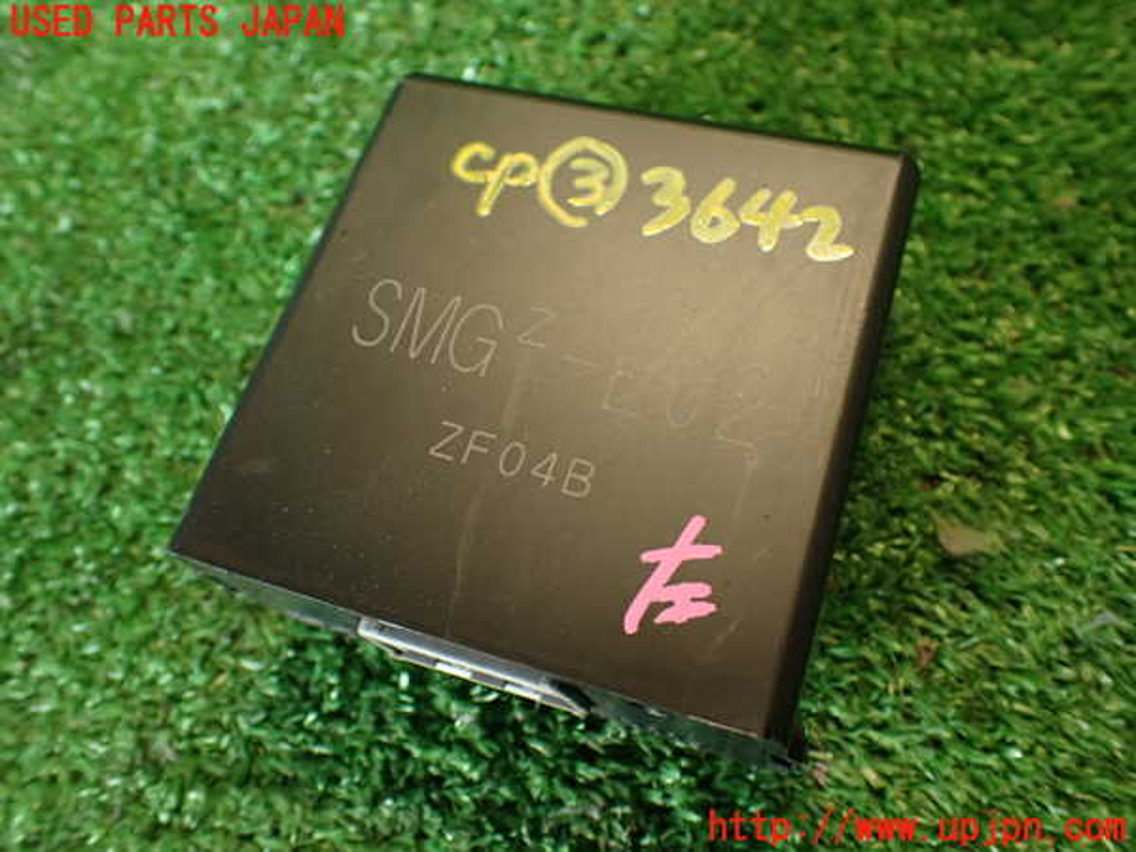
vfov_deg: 44.2
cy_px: 426
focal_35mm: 32
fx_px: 1050
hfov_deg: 56.8
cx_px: 568
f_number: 2.4
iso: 200
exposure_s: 1/30
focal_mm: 5.79
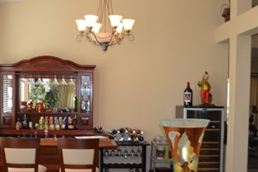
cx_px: 82
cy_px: 120
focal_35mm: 55
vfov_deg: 24.4
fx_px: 394
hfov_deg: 35.8
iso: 320
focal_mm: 18
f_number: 3.5
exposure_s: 1/125
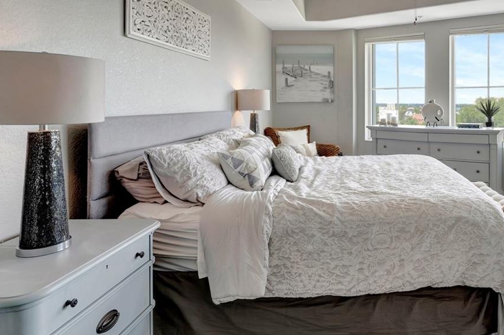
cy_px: 106
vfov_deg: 48.5
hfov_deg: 65.8
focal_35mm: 26
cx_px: 368
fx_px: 364
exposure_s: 1/40
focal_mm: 14
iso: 400
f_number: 9
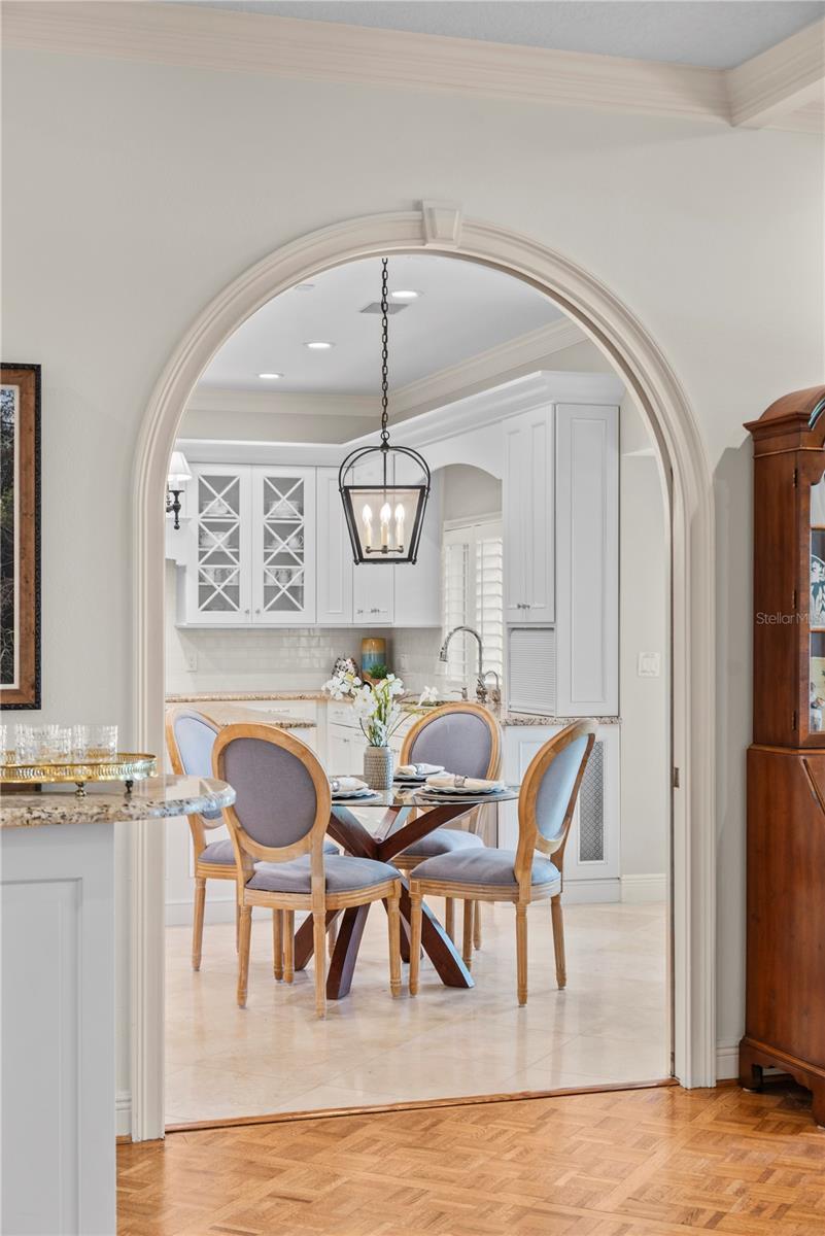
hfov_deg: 29.9
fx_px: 1545
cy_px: 618
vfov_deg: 43.6
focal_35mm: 45
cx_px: 412
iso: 100
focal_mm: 45
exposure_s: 1/4
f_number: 5.6
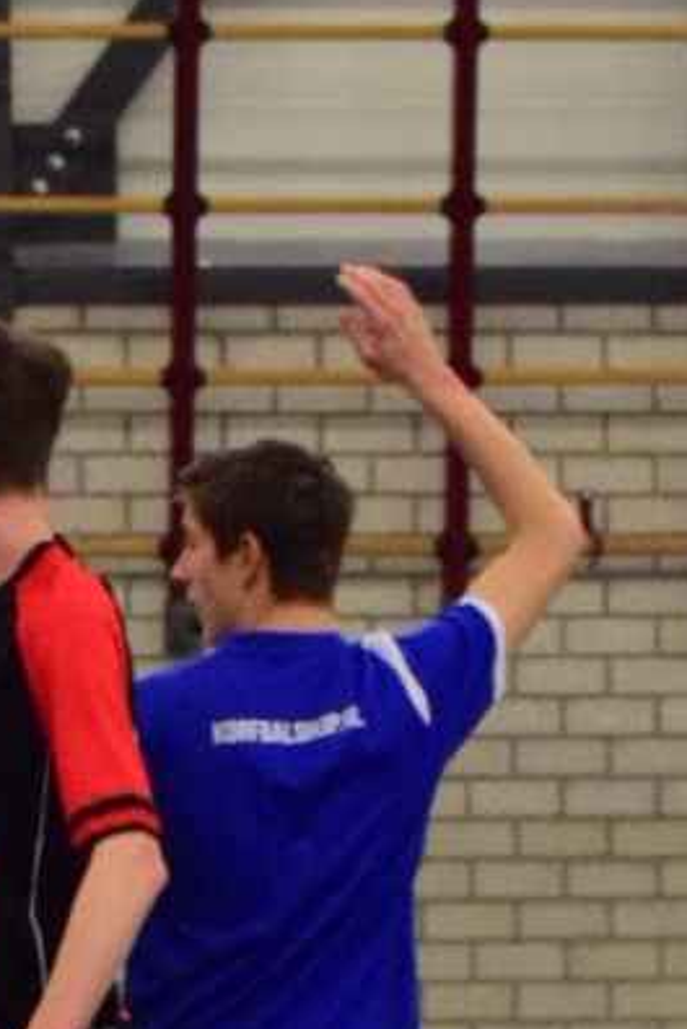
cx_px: -137
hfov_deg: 6.4
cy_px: 907
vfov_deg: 9.6
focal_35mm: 214
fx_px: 6128
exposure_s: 1/200
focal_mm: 55
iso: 5000
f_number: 7.1
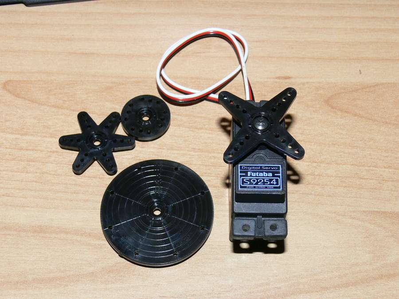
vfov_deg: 22.6
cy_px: 150
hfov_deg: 29.8
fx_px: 749
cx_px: 200
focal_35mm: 65
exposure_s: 1/30
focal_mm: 11
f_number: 4
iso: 100
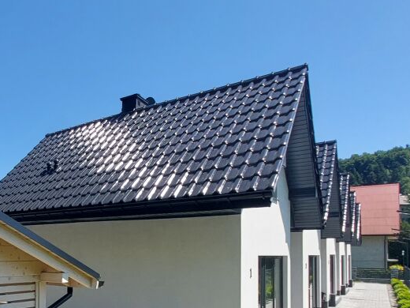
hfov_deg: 56.4
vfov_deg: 44.5
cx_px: 93
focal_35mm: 30
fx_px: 355
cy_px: 247
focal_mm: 1.42
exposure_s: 1/1530
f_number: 2.2
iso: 64
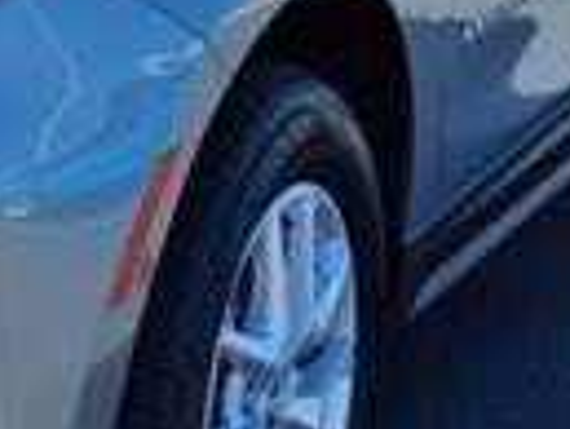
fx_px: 2209
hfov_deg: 13.8
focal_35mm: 134
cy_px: -62
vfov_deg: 10.9
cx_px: -292
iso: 40
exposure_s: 1/1429
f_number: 1.9
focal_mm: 3.58
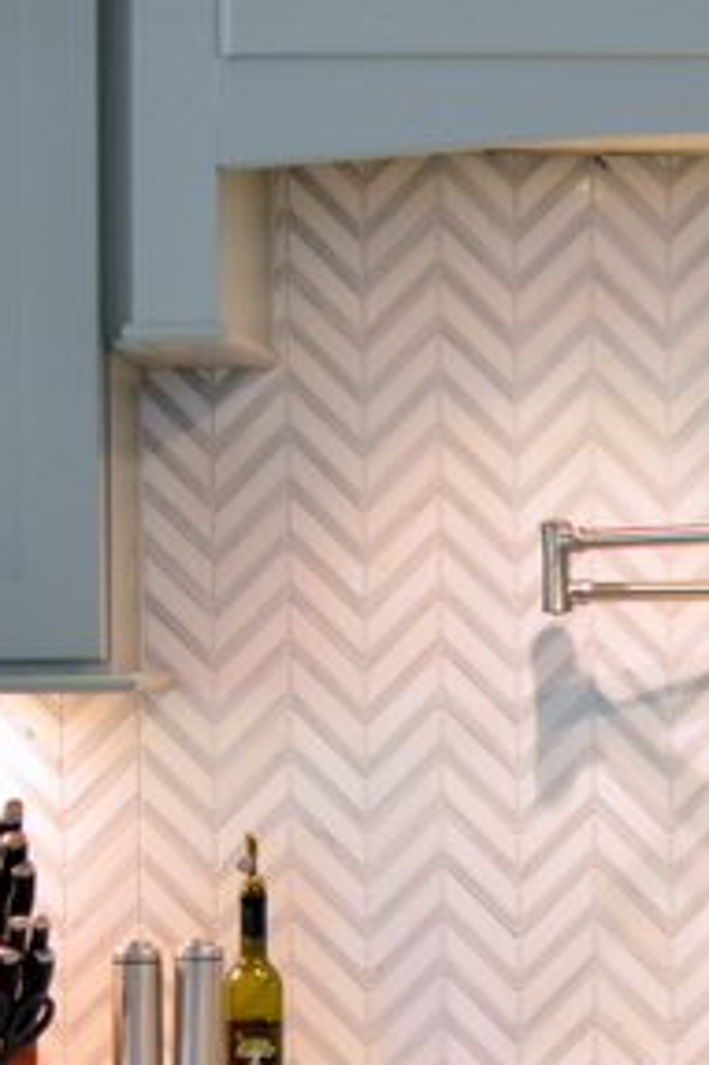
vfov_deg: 12.0
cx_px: 752
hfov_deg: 8.0
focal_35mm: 170
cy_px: 887
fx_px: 5028
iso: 400
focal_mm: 50
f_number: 2
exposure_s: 1/60
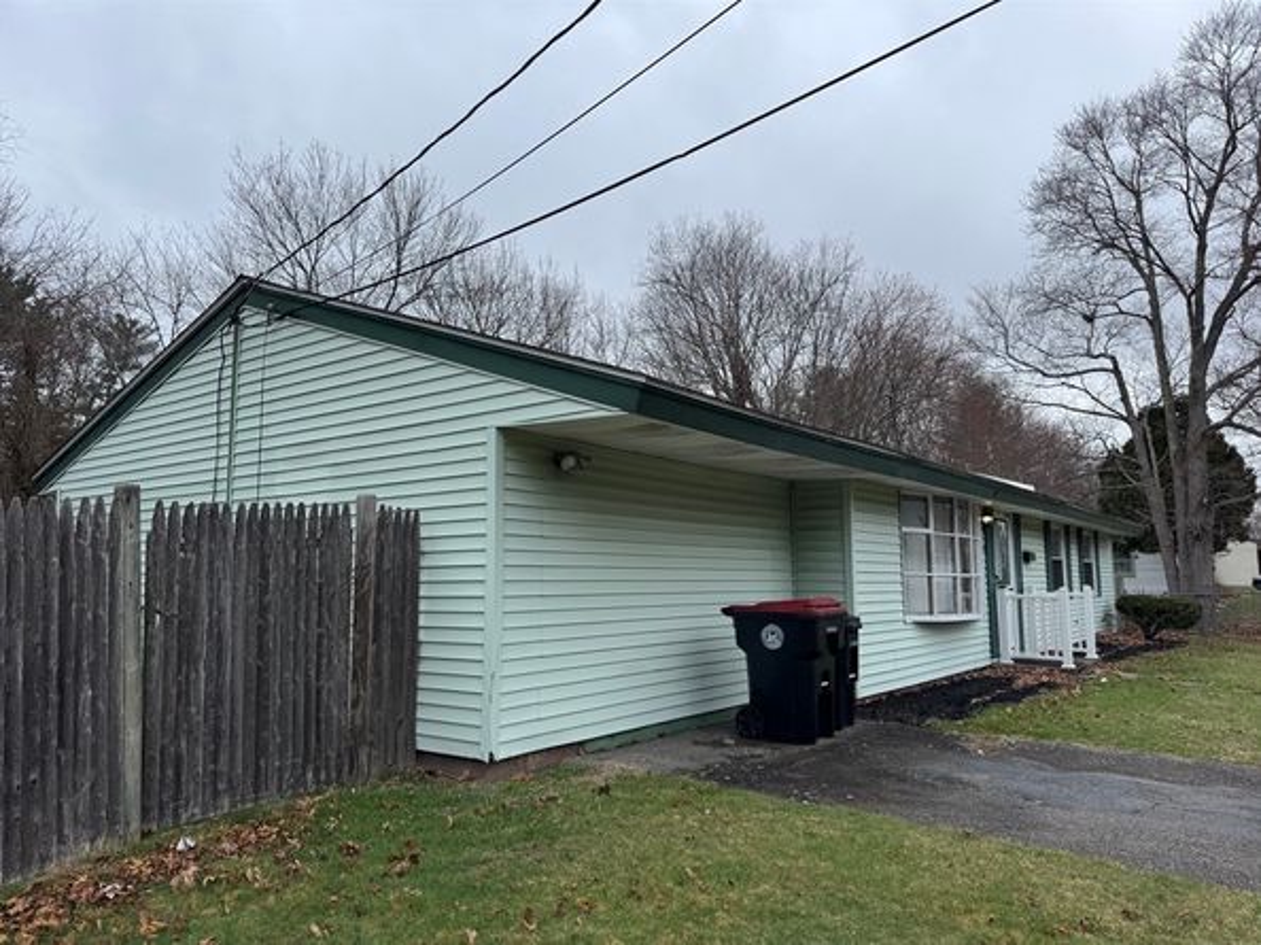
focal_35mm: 24
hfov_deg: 71.6
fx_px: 874
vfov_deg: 56.8
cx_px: 630
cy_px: 472
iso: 80
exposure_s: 1/1042
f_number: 1.78
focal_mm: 6.76
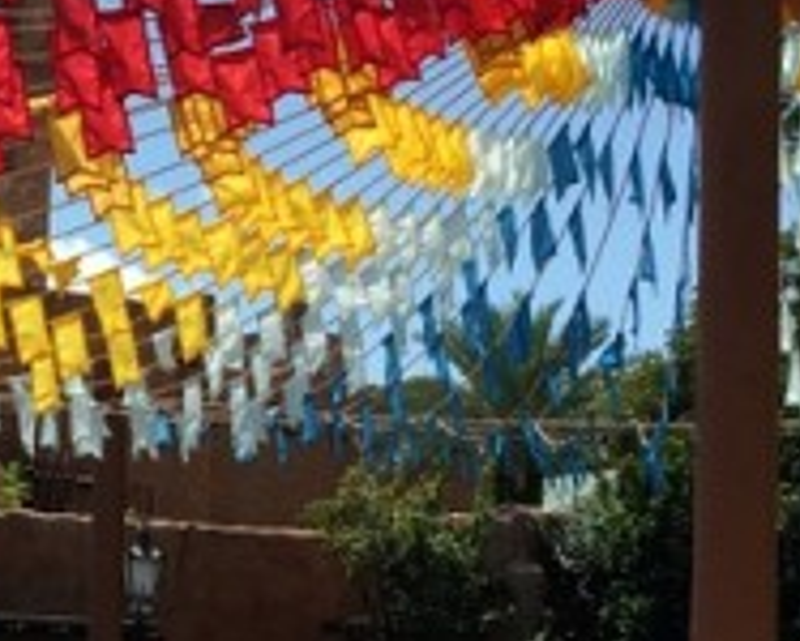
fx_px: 2512
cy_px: 558
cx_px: 64
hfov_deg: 17.8
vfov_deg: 14.4
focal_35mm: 106
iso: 25
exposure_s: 1/1672
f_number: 2.2
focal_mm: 4.15
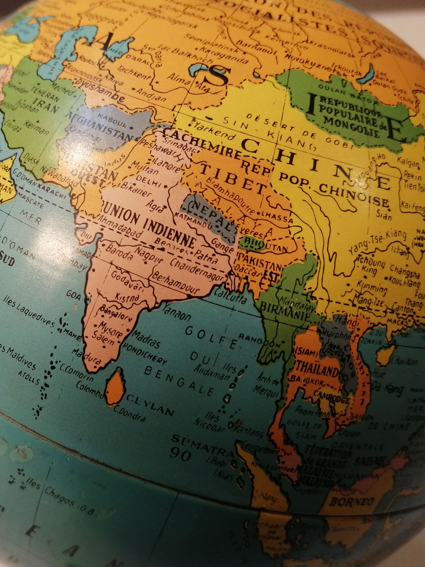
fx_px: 573
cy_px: 283
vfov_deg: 52.6
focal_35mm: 35
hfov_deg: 39.5
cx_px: 102
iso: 64
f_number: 1.8
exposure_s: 1/100
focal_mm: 3.46
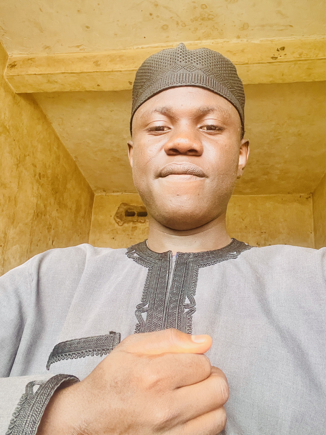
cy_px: 218
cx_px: 163
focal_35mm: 30
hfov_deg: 46.8
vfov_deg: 60.0
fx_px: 377
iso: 160
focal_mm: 2.71
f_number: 2.2
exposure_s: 1/60
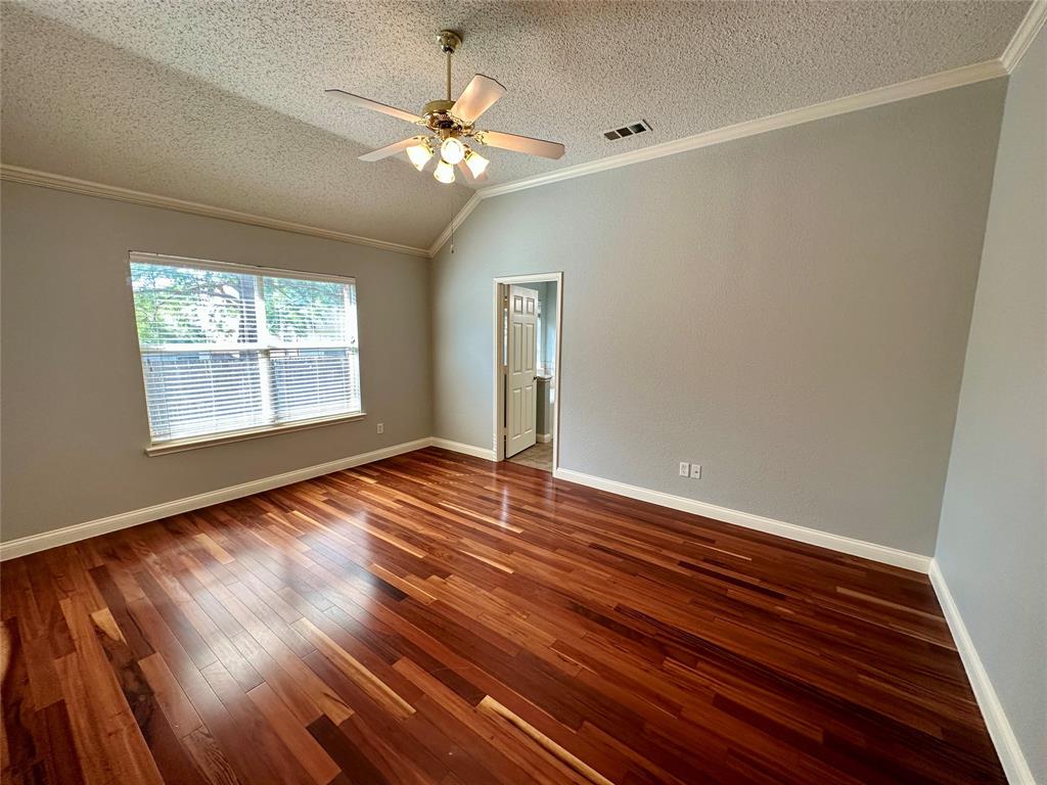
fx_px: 423
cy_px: 392
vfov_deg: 85.7
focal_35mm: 14
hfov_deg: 102.1
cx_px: 524
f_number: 2.2
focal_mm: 2.22
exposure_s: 1/120
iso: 160
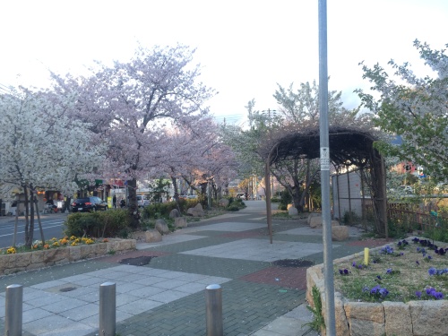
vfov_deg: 46.8
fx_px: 388
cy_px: 168
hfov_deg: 60.0
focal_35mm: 30
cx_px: 224
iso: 32
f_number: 2.2
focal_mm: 4.12
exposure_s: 1/124
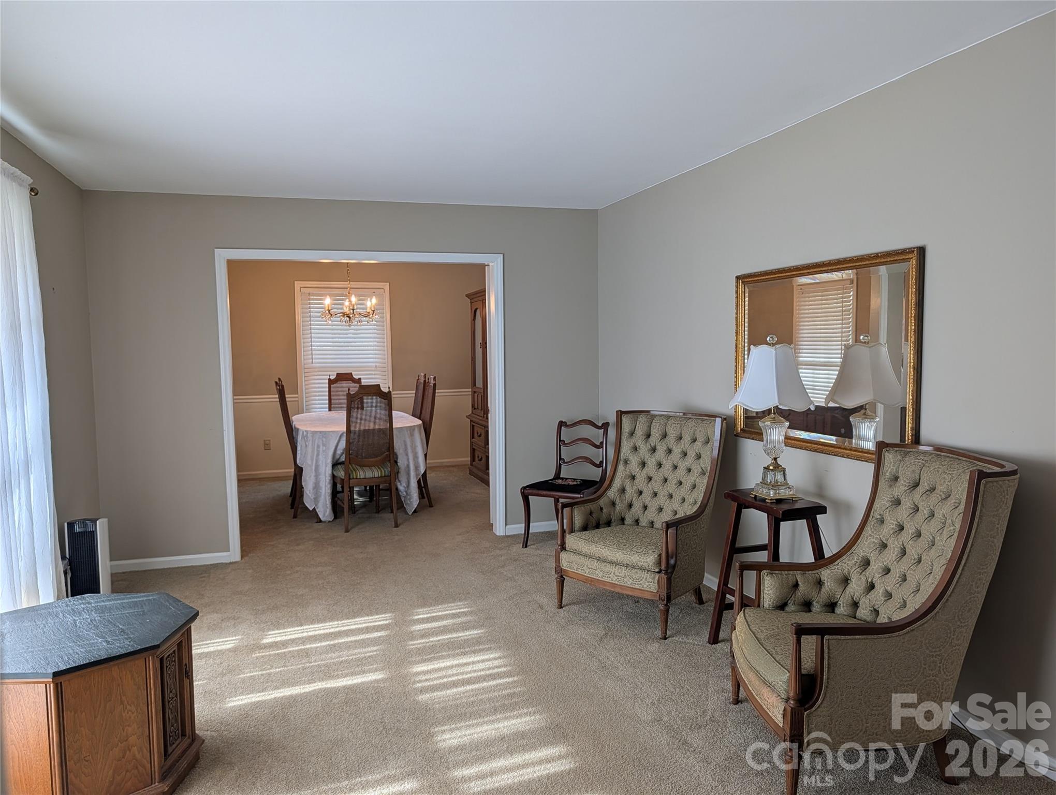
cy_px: 398
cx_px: 528
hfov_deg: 71.5
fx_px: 733
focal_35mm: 24
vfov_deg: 56.9
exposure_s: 1/260
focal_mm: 6.9
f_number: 1.68
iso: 16
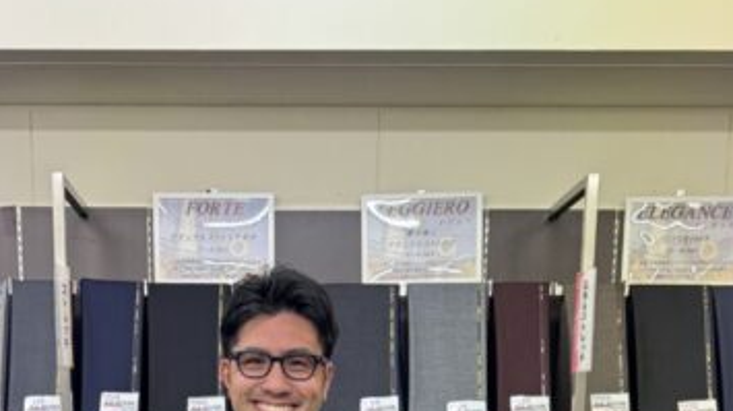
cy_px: 669
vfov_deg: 17.6
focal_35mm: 59
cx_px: 268
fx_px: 1146
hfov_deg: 35.3
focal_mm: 6.76
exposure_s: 1/50
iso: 160
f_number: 1.78
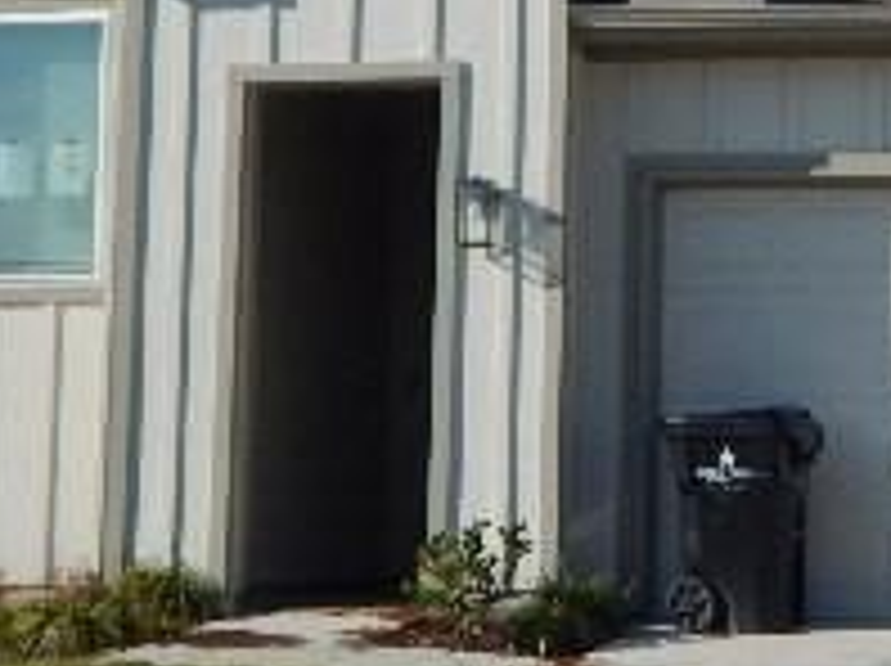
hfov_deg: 17.6
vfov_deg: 13.4
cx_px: 846
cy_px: 171
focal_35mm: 110
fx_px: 2828
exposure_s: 1/500
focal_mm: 6.1
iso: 125
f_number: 6.7
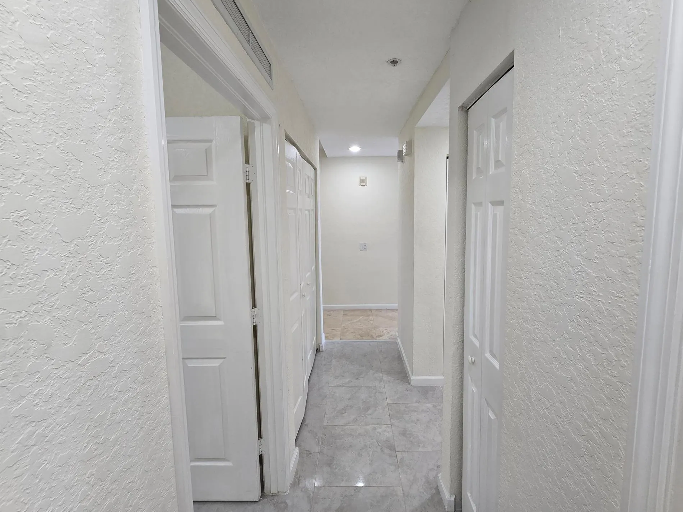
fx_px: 276
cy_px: 244
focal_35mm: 14
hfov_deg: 102.0
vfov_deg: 85.6
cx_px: 357
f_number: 2.2
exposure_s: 1/60
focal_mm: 2.2
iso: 125
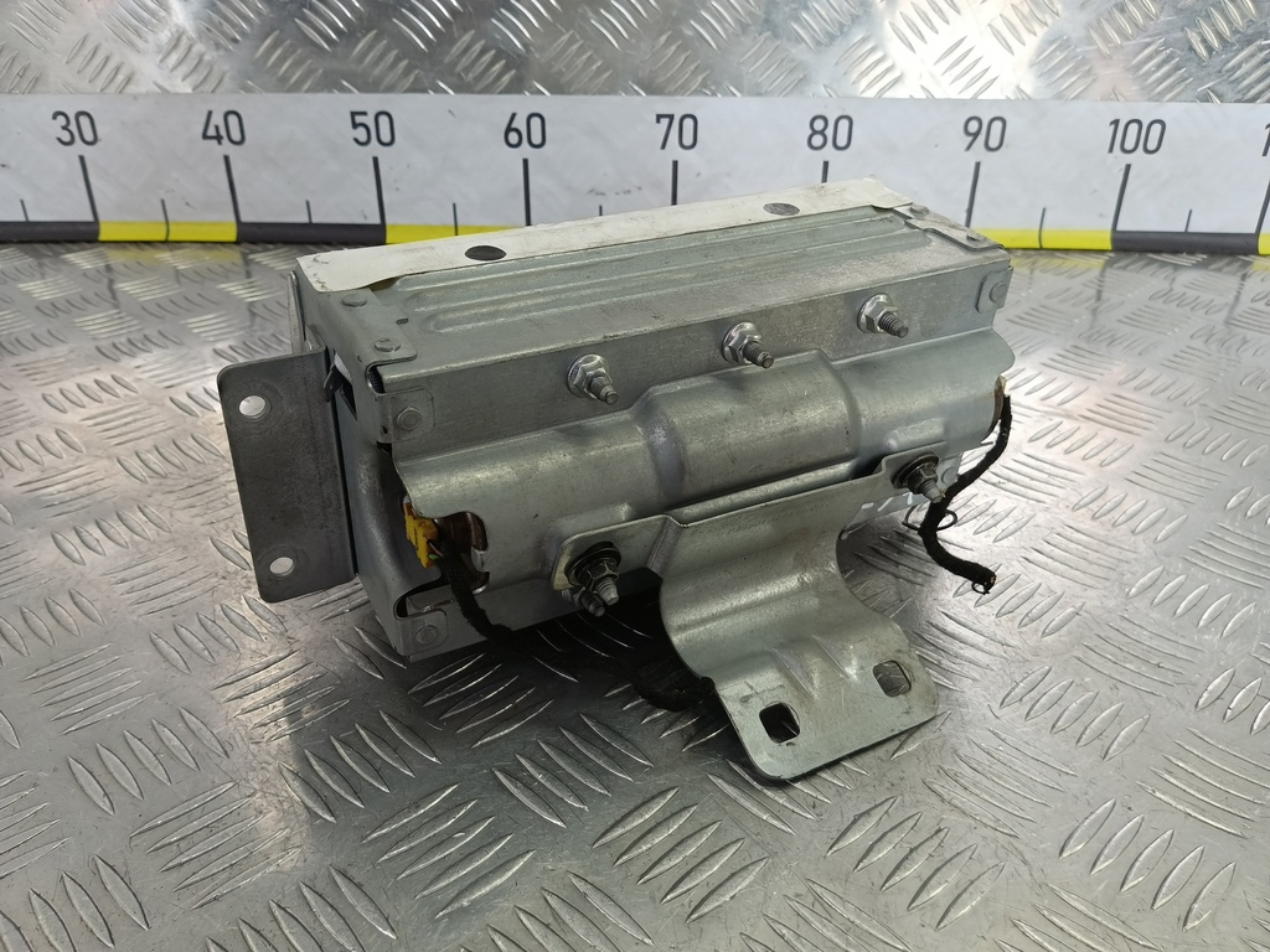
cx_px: 635
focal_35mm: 27
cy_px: 476
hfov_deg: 65.3
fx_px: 991
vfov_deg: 51.4
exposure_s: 1/100
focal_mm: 4.11
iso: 143
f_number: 1.6
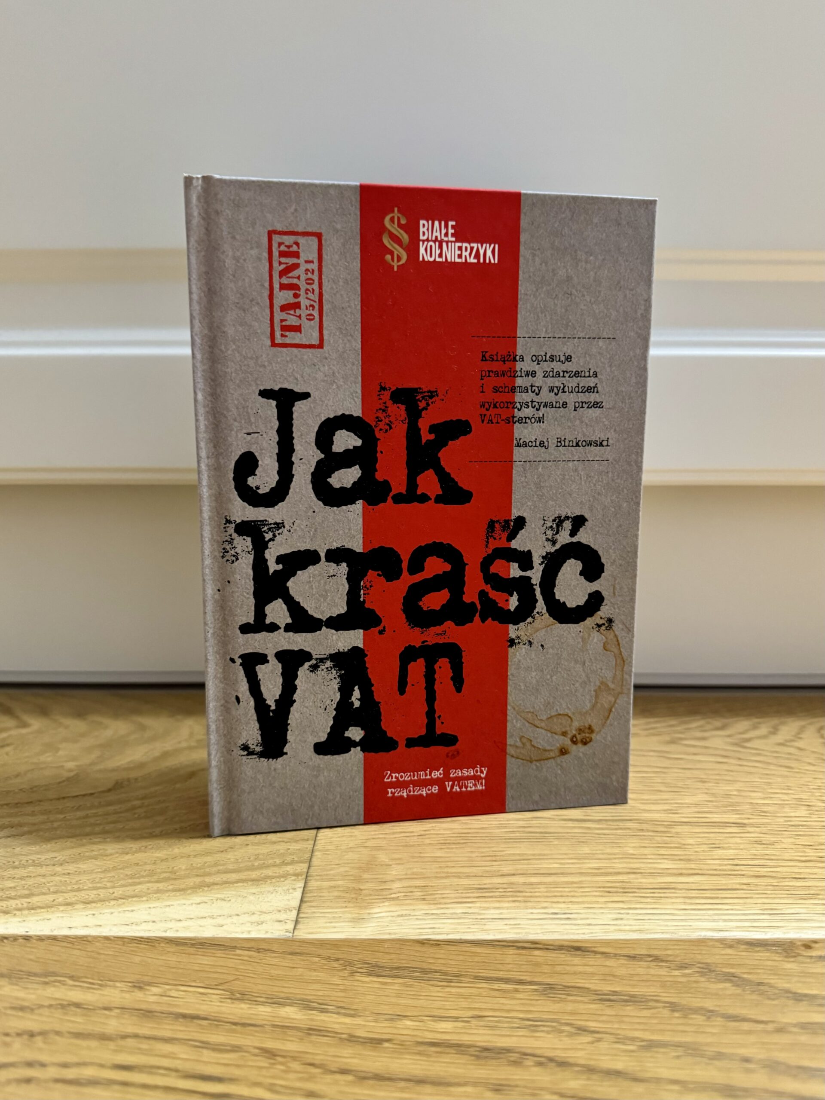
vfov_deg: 71.6
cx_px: 412
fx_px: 763
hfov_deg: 56.8
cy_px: 550
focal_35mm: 24
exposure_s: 1/50
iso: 640
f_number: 1.78
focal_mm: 6.76
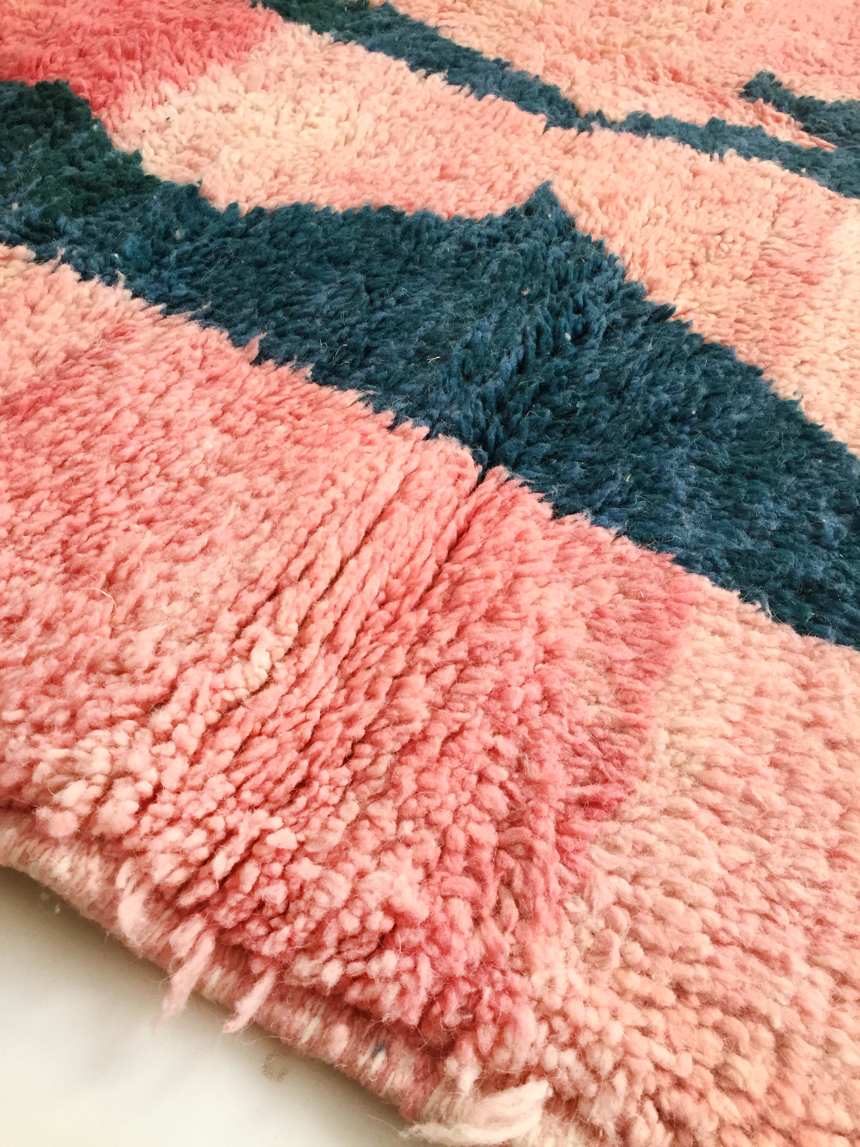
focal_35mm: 29
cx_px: 430
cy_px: 574
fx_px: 961
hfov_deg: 48.2
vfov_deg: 61.7
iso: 64
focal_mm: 4.15
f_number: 2.2
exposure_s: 1/33
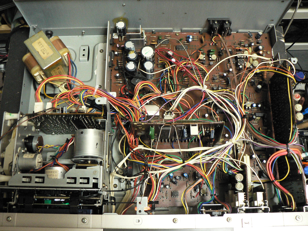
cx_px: 154
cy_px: 116
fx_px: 320
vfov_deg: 39.7
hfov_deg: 51.4
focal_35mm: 36
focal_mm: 6
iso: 400
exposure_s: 1/25
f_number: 2.8
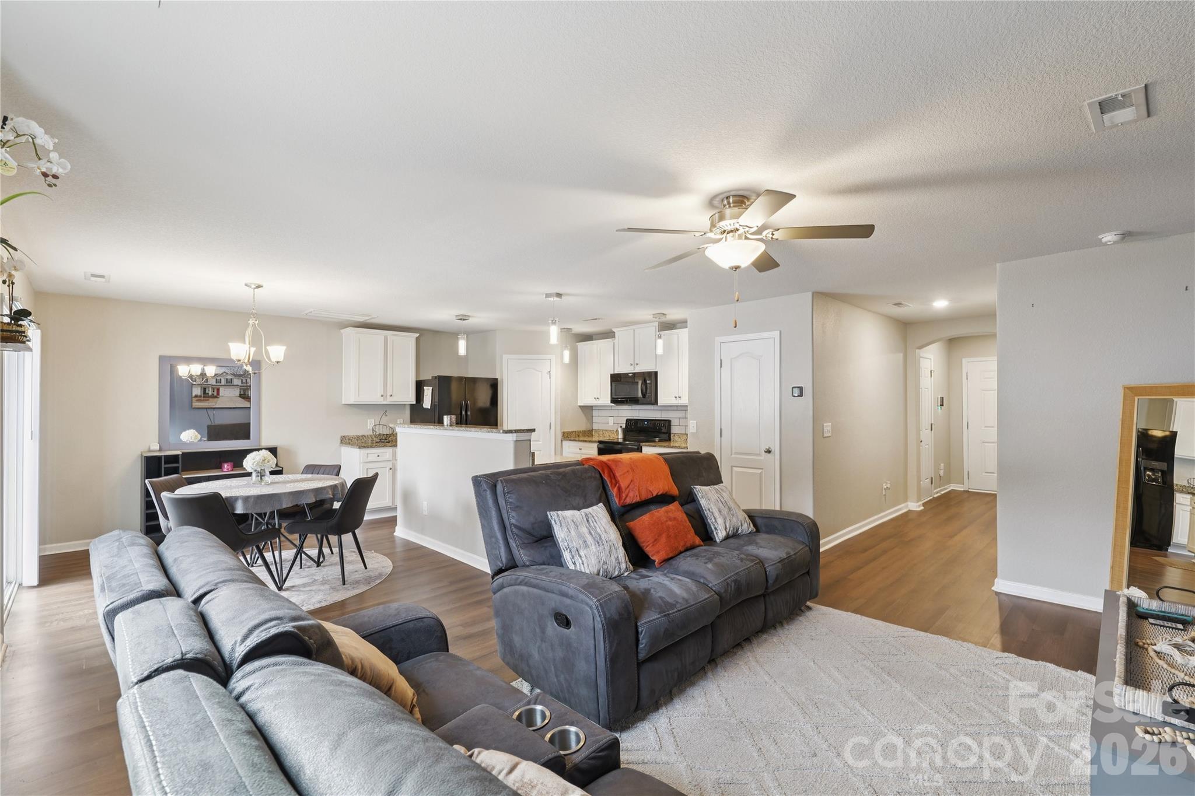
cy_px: 398
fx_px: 498
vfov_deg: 77.3
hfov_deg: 100.4
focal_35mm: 15
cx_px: 598
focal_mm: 15
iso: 250
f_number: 9
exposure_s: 1/3.33
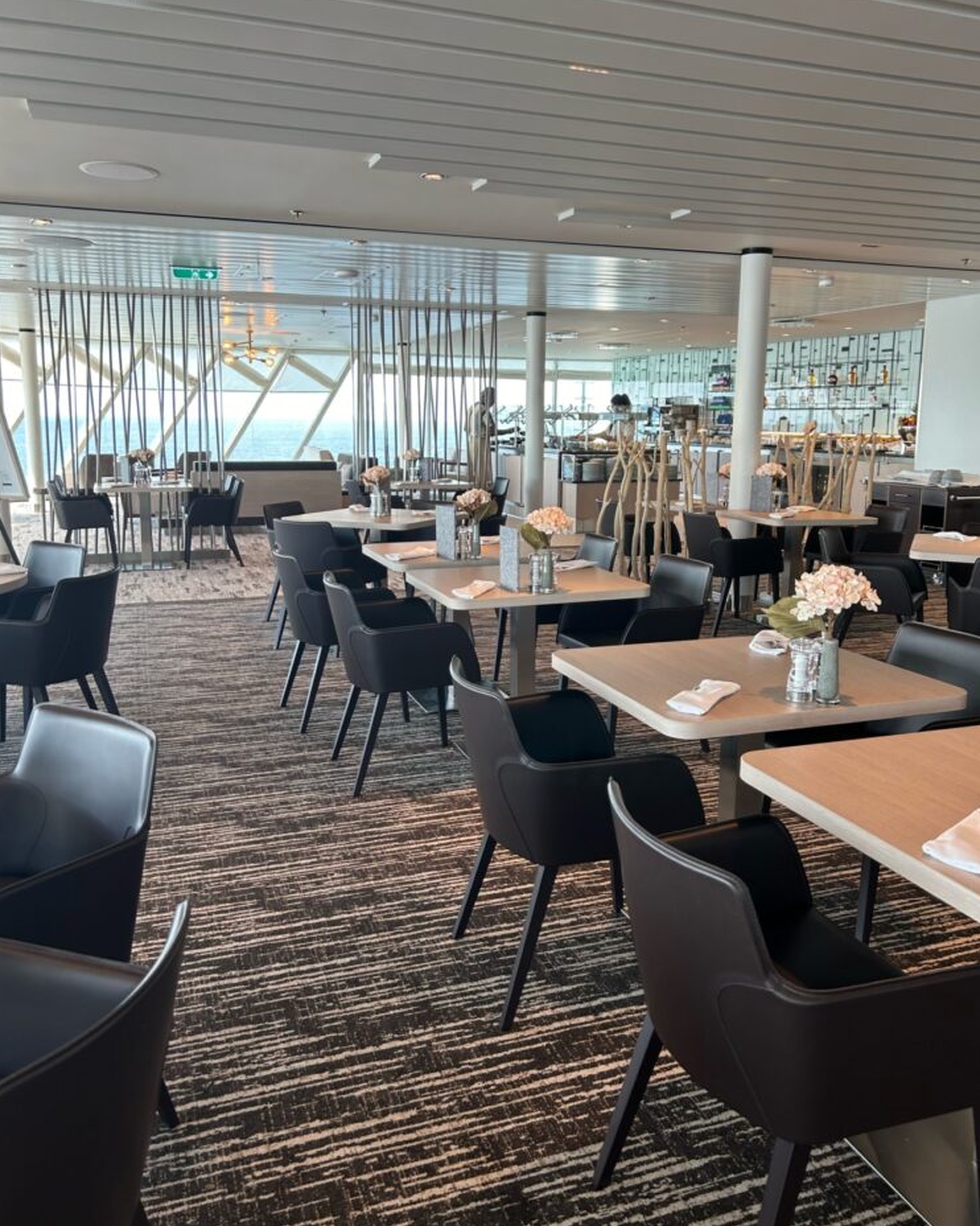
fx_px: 1015
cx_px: 499
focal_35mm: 28
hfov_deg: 51.5
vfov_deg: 62.2
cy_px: 575
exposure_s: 1/121
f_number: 1.5
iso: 40
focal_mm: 5.7
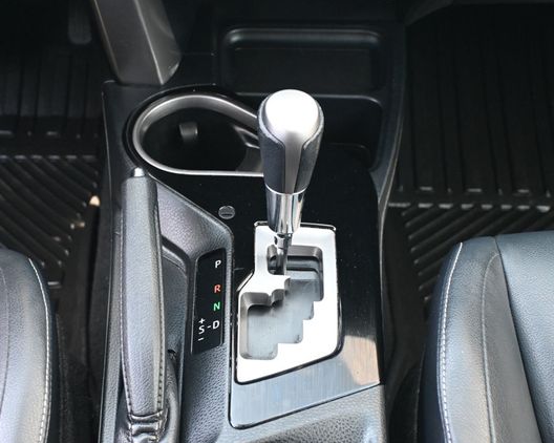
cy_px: 223
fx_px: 951
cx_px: 252
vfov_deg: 26.2
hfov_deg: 32.5
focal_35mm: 58
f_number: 5
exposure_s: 1/100
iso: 3200
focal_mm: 34
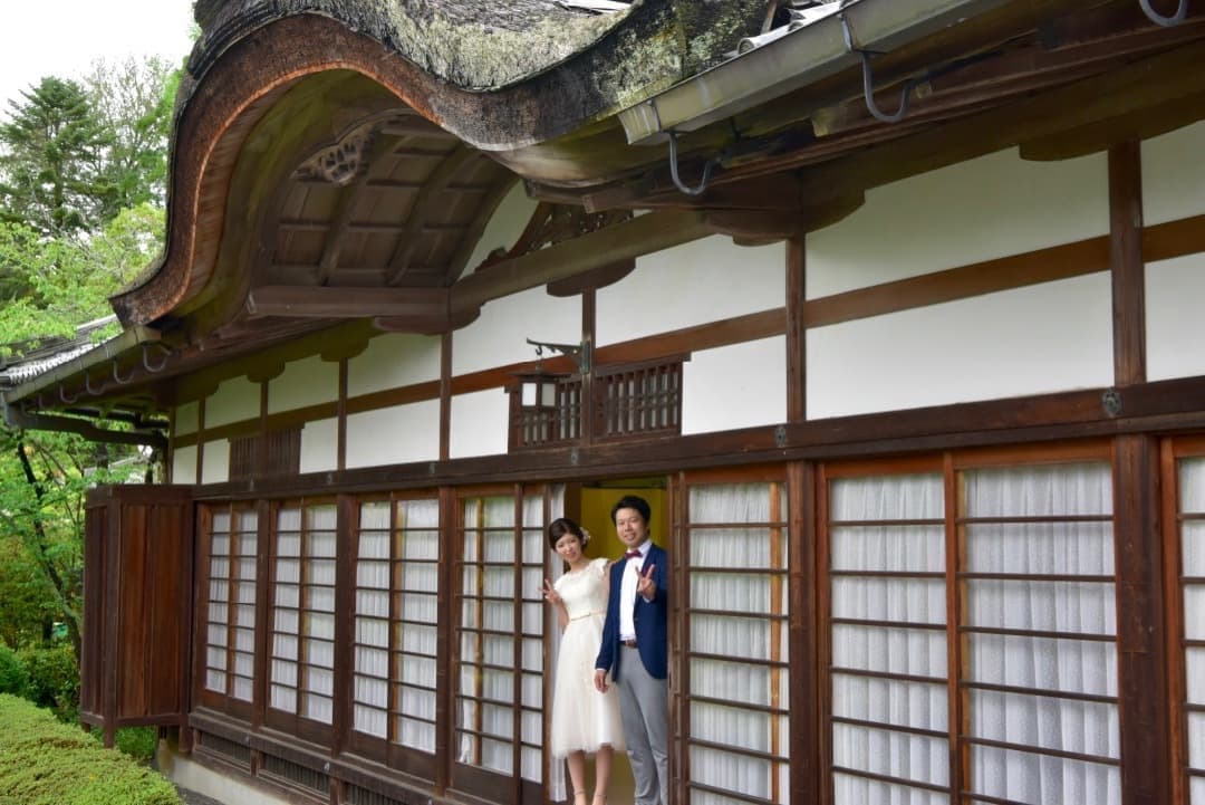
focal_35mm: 48
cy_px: 402
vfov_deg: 28.1
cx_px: 602
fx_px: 1607
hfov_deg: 41.1
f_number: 11
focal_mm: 48
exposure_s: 1/160
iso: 2000
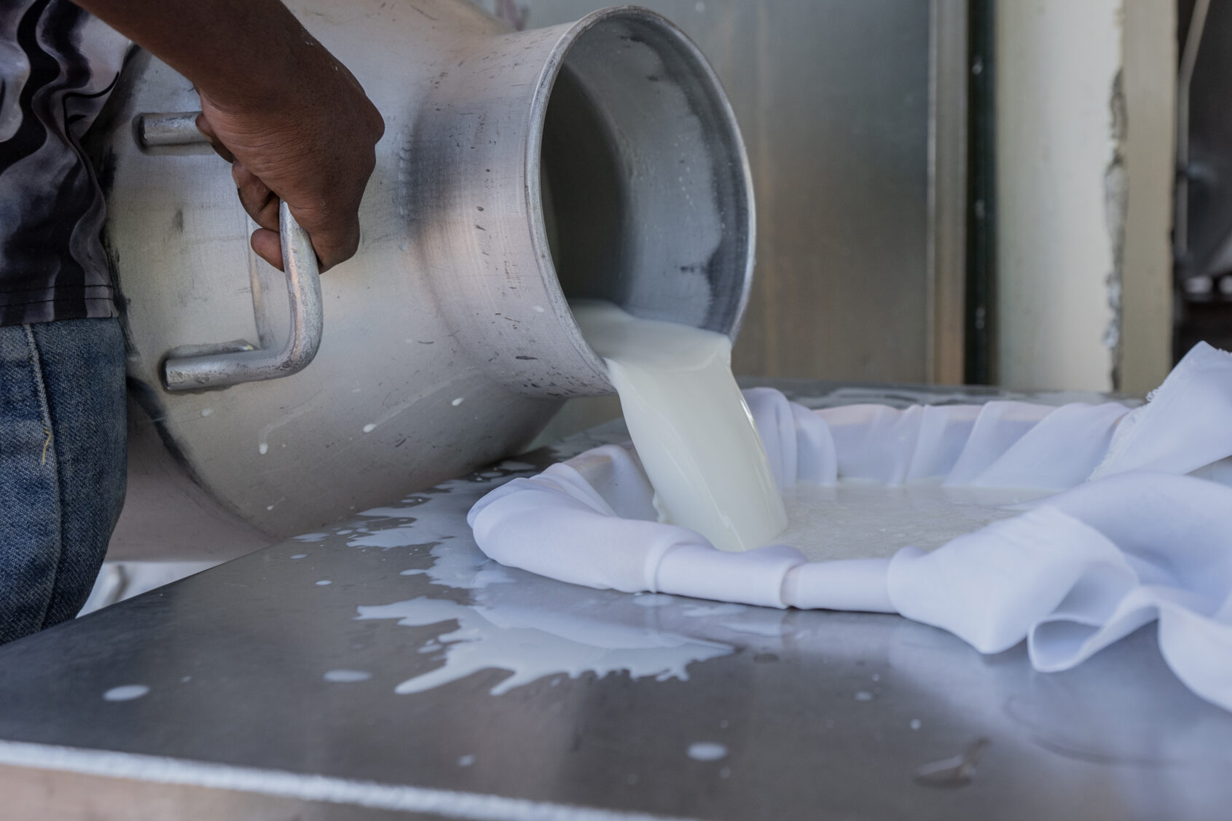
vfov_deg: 25.2
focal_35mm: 53
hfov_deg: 37.0
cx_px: 863
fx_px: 1813
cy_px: 217
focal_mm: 35
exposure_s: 1/320
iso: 500
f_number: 4
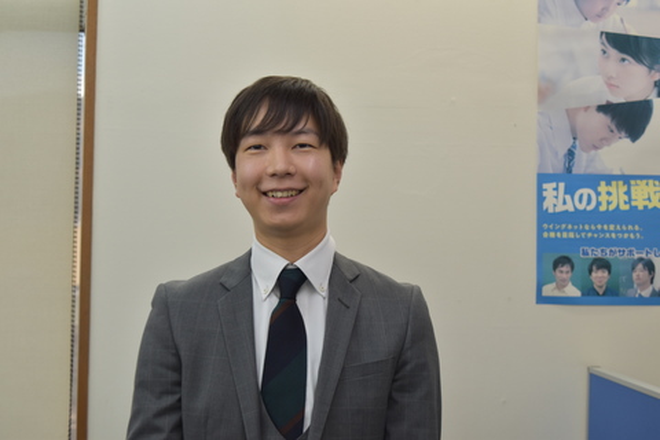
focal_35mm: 60
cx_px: 330
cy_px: 220
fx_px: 1100
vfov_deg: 22.6
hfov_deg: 33.4
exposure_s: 1/125
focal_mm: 40
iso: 400
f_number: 5.6
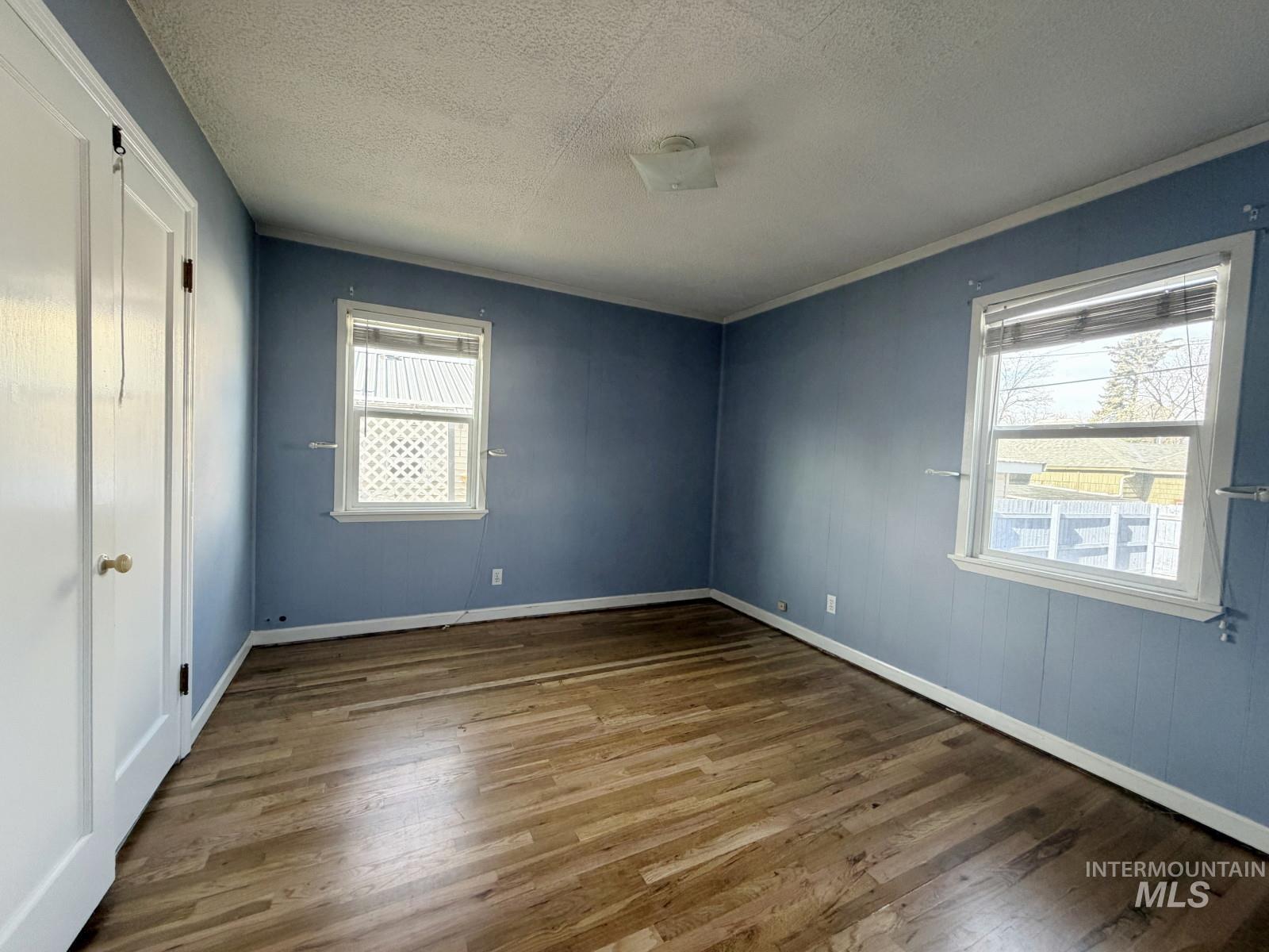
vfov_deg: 85.7
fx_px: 513
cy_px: 476
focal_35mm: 14
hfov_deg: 102.1
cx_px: 634
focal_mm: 2.22
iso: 200
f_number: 2.2
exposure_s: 1/121
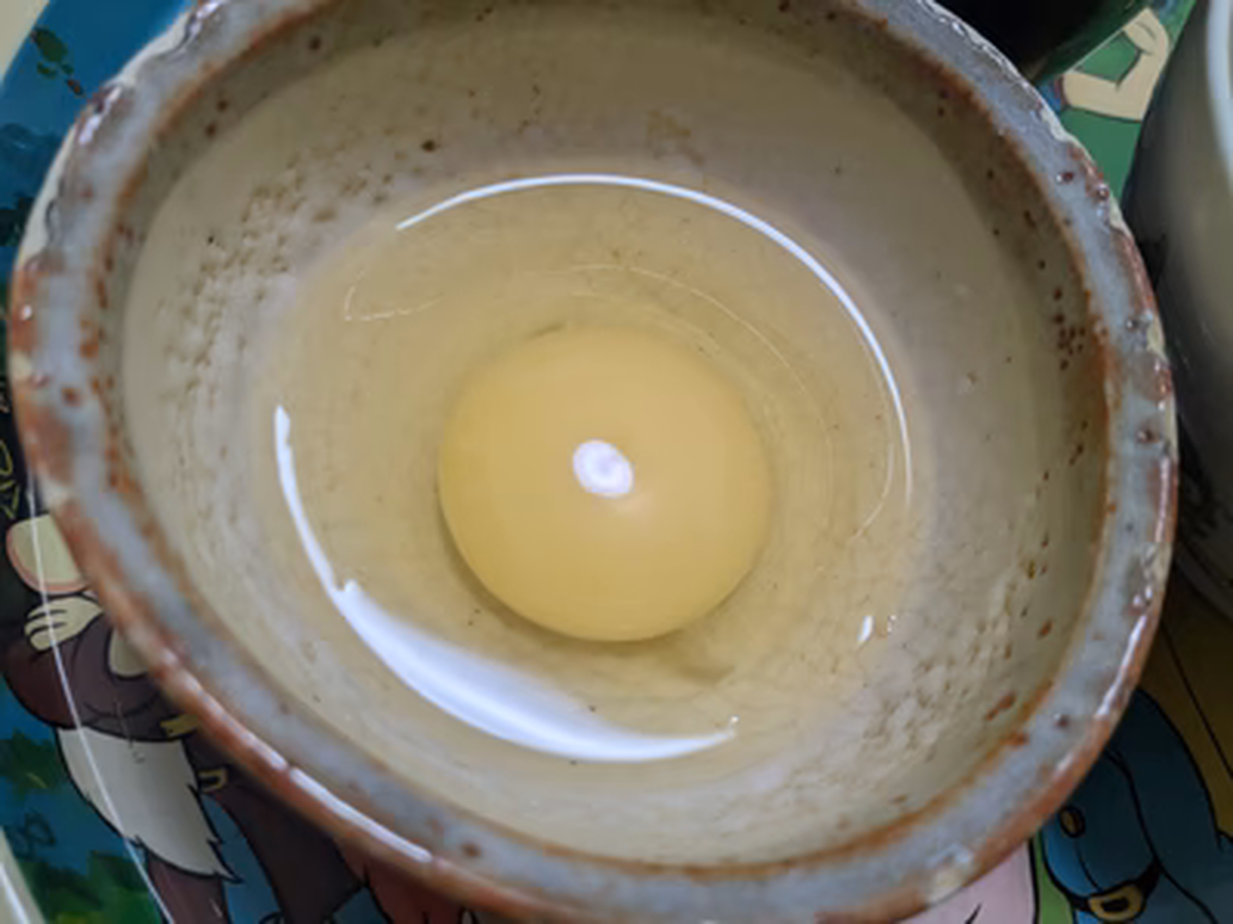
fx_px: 962
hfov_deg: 65.3
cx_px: 616
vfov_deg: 51.4
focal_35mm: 27
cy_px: 462
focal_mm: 4.38
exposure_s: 1/120
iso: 221
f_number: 1.73
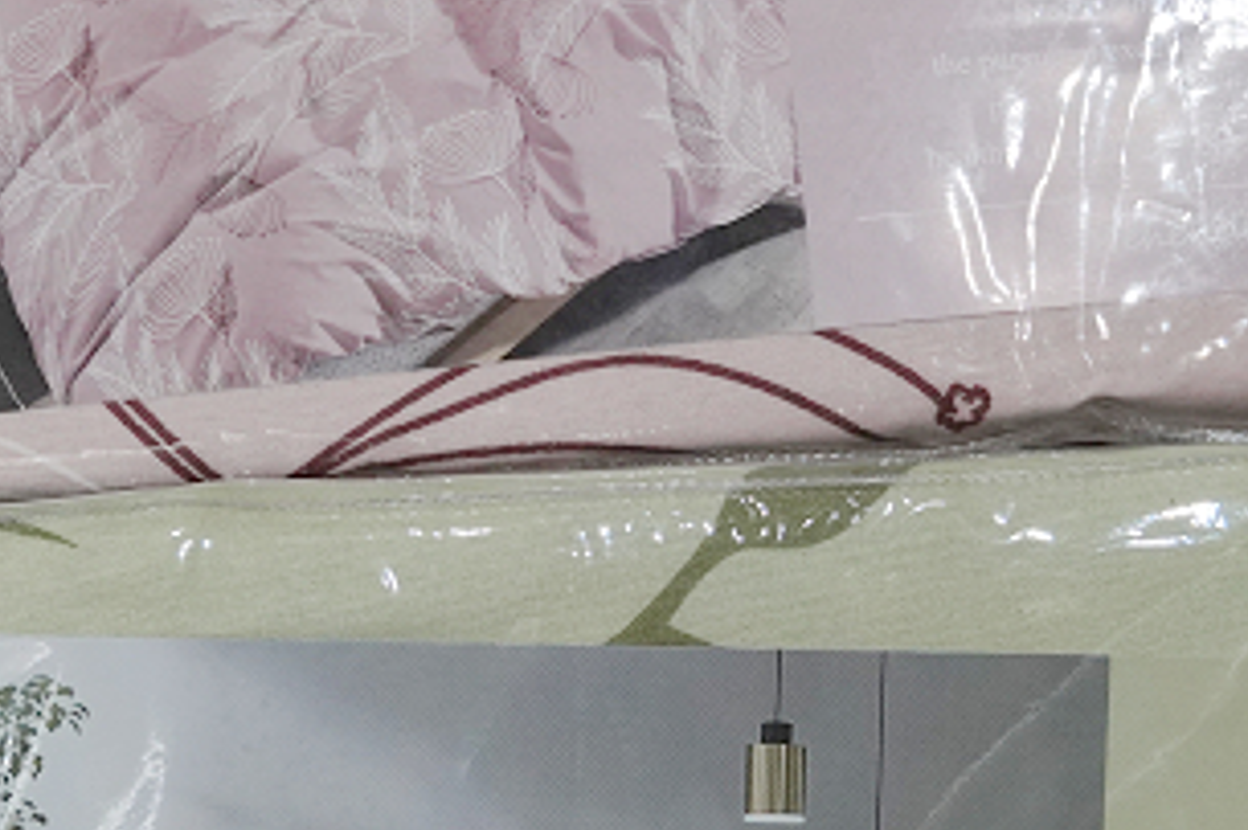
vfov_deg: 10.9
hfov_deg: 16.3
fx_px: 4365
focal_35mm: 126
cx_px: 597
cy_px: 491
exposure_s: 1/160
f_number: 2.8
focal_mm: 32
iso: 2000
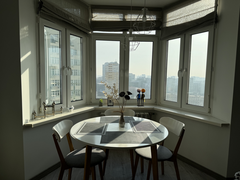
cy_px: 90
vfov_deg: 56.8
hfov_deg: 71.6
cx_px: 120
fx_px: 166
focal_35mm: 24
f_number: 1.78
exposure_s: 1/2415
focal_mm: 6.76
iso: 80
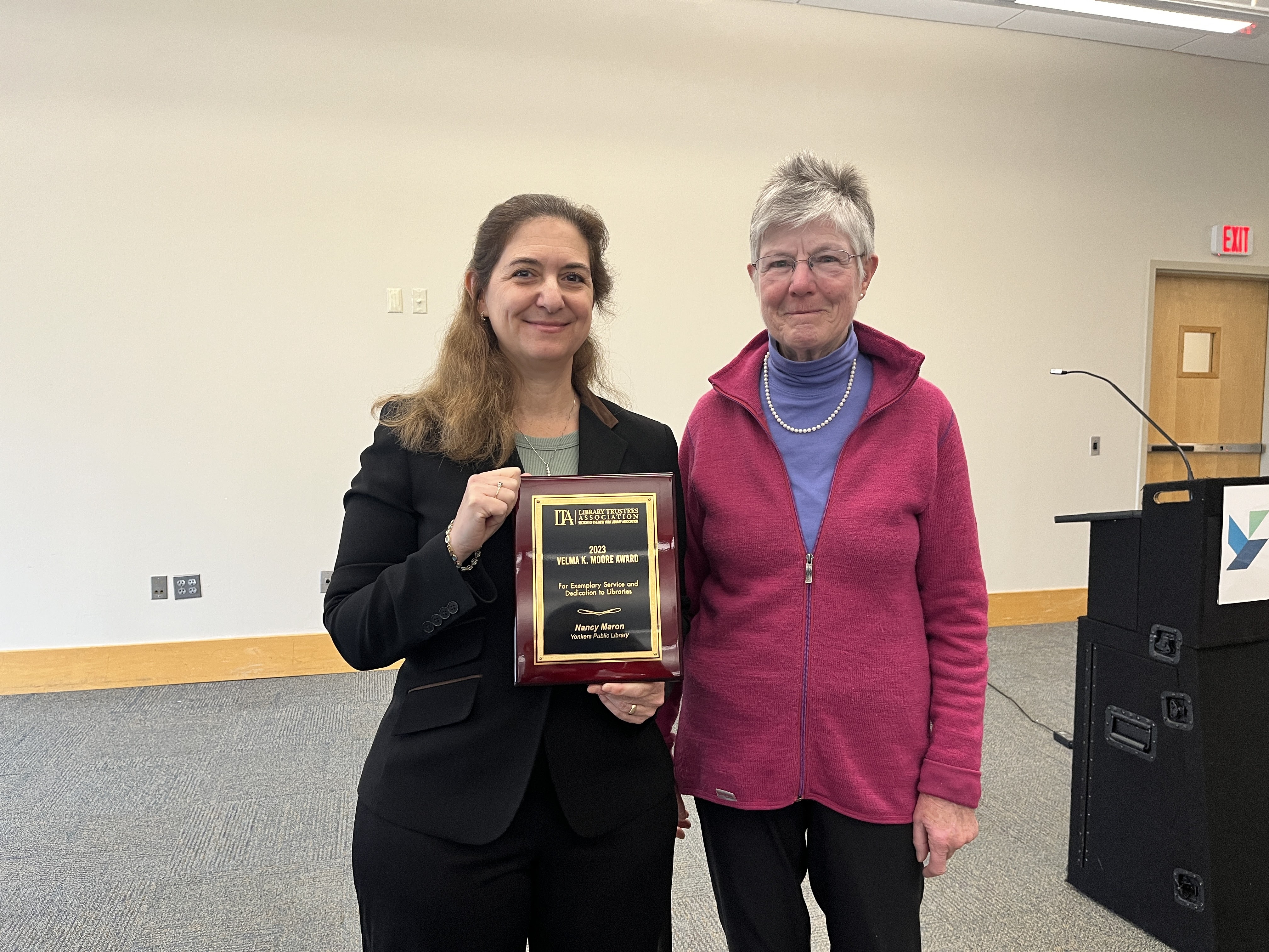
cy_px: 476
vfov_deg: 53.1
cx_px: 634
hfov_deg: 67.3
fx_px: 953
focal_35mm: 26
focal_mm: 5.1
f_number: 1.6
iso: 160
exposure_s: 1/60
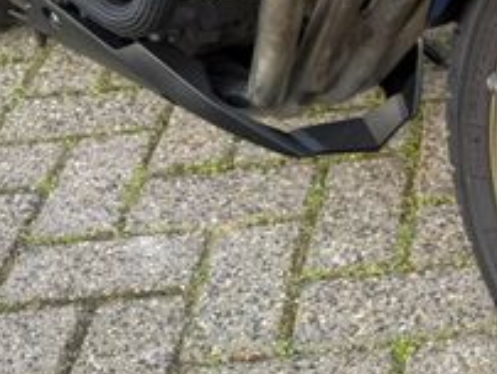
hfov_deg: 21.7
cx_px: 733
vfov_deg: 19.4
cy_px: 165
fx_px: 1092
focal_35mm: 76
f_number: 1.78
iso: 80
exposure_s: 1/121
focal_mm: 6.76
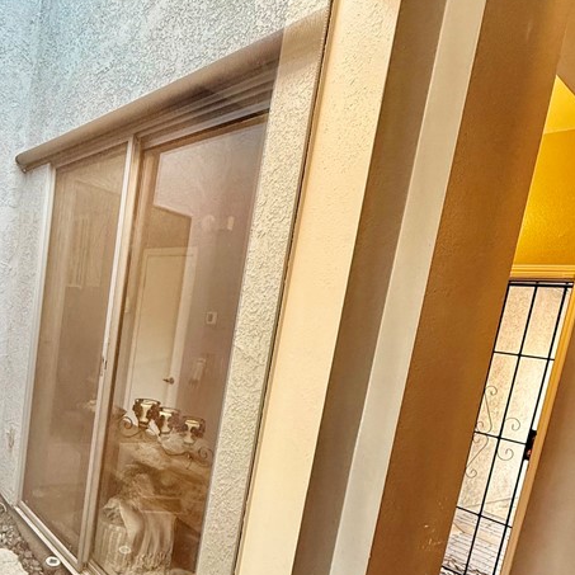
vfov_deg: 55.4
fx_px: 526
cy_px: 409
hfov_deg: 56.3
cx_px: 202
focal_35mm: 28
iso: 200
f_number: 2.2
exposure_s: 1/60
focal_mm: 2.22
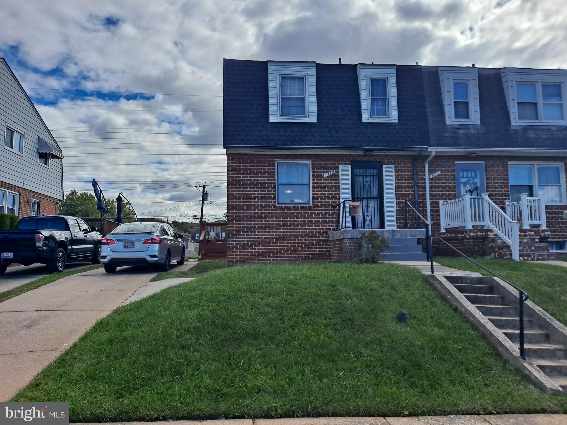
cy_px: 212
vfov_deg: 54.9
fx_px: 409
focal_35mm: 25
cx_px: 284
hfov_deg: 69.4
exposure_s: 1/2551
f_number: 2
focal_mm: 4.6
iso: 32
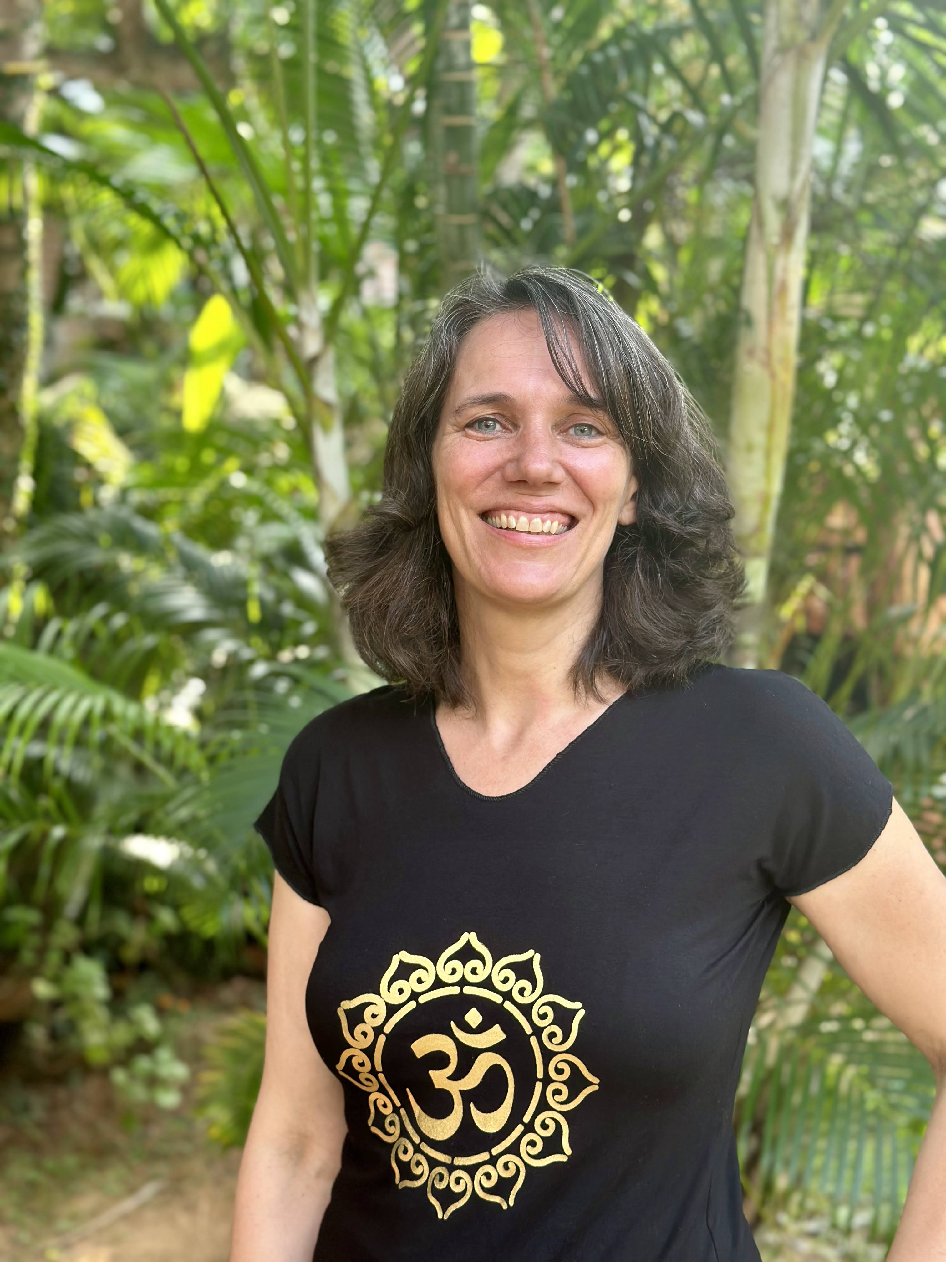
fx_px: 1749
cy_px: 631
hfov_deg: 30.3
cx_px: 473
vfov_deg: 39.7
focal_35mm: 48
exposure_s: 1/147
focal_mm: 6.86
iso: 64
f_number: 1.78
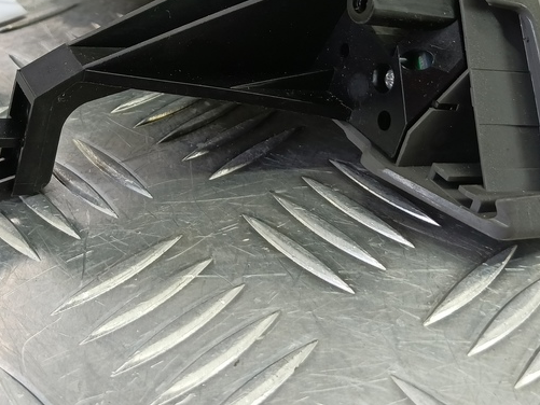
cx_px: 237
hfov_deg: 40.4
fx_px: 733
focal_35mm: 47
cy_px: 20
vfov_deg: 29.3
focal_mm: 4.11
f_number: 1.6
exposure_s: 1/50
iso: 175
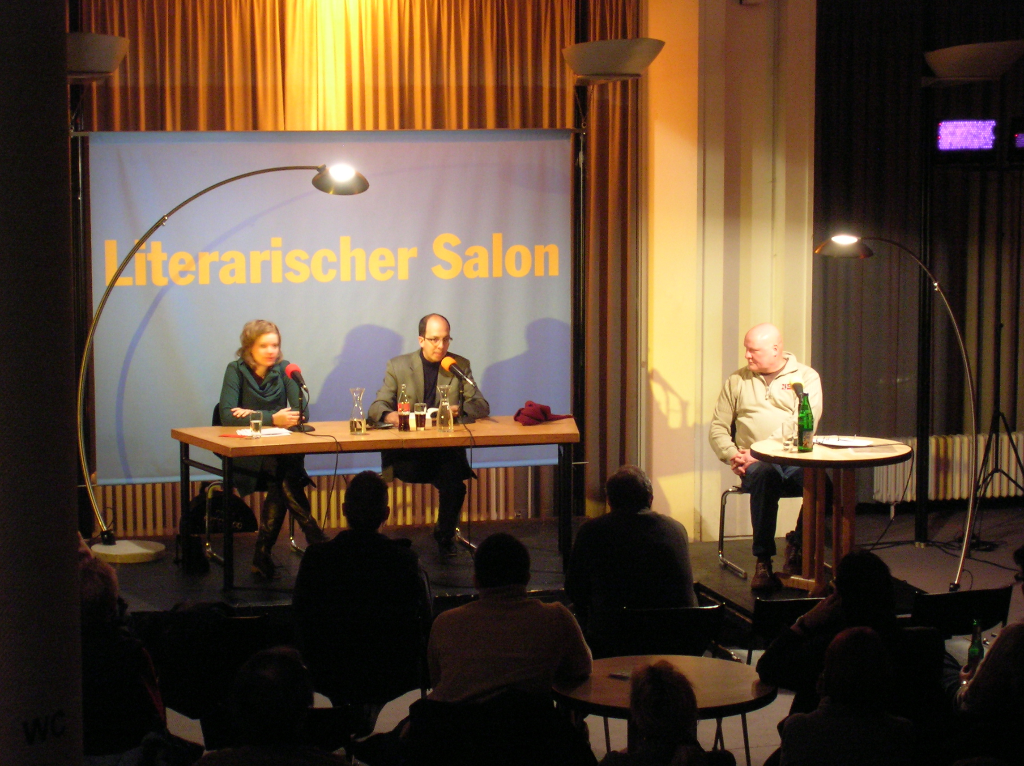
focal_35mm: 78
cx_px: 512
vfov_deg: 18.9
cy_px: 383
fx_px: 2305
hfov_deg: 25.0
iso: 200
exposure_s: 1/4.5
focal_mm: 13
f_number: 4.1
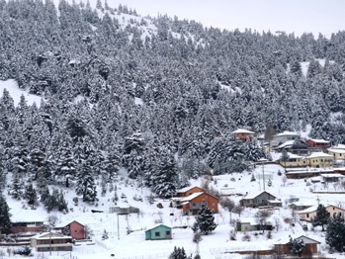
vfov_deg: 13.5
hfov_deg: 17.8
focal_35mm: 110
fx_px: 1097
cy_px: 97
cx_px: 225
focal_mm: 8.8
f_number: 2
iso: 50
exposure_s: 1/437
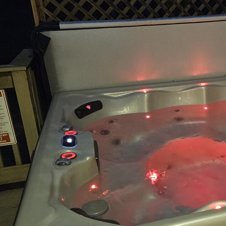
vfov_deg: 36.8
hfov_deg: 34.6
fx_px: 340
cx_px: 205
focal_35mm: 46
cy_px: 113
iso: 1000
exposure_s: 1/24
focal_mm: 5.4
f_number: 1.8
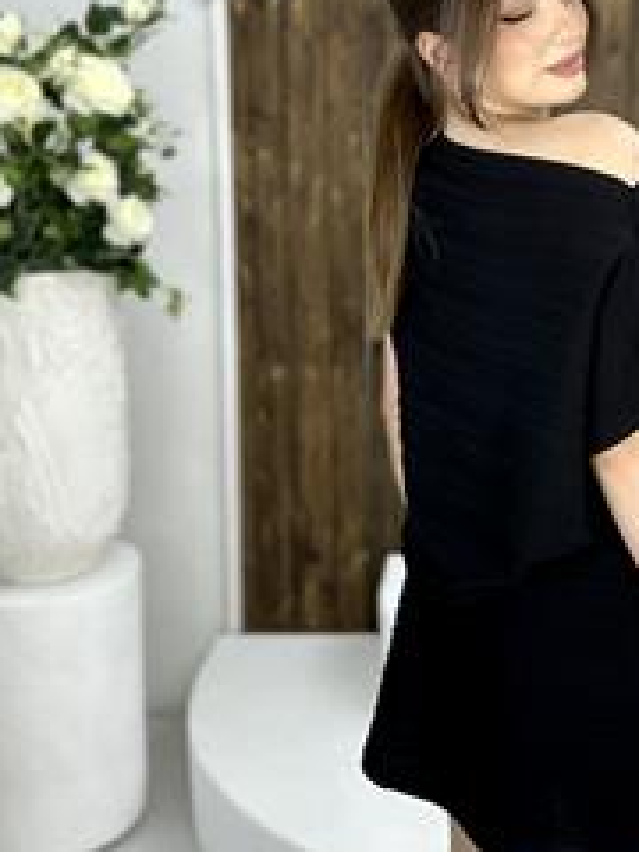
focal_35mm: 50
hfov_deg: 28.6
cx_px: 497
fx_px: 1231
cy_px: 288
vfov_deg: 37.8
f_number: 1.9
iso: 40
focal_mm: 2.69
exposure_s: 1/100
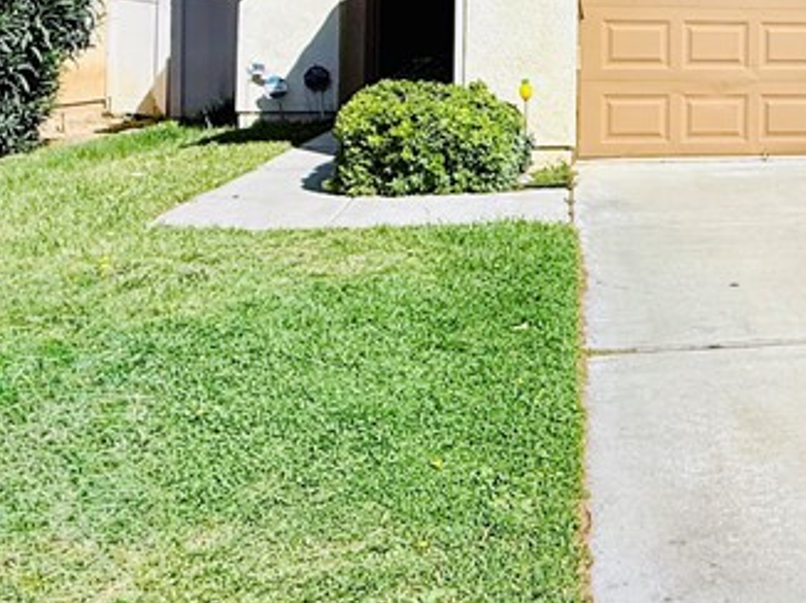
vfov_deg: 30.7
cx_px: 759
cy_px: 12
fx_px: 1024
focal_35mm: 44
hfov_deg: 39.2
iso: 50
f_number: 2.2
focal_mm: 2.22
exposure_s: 1/3460
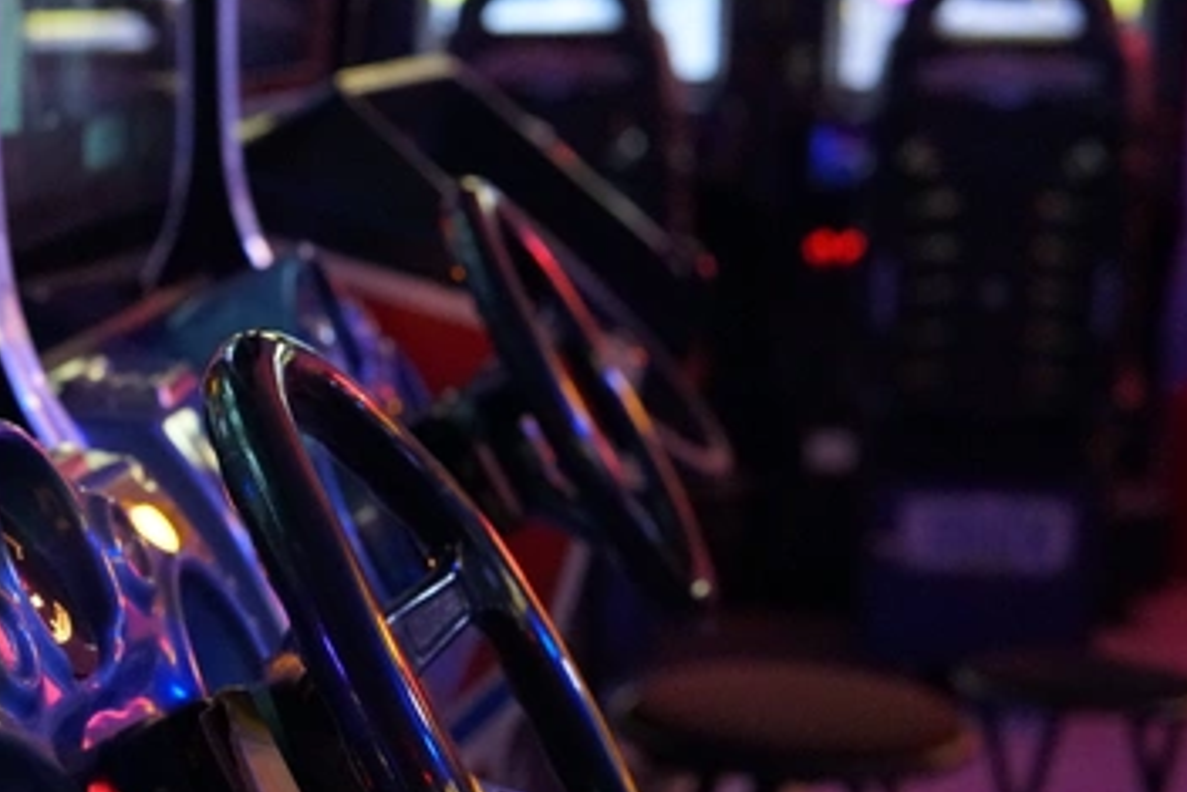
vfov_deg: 16.5
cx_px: 111
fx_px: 2738
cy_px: 492
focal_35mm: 83
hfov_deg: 23.8
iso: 6400
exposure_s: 1/160
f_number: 3.2
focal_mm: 30
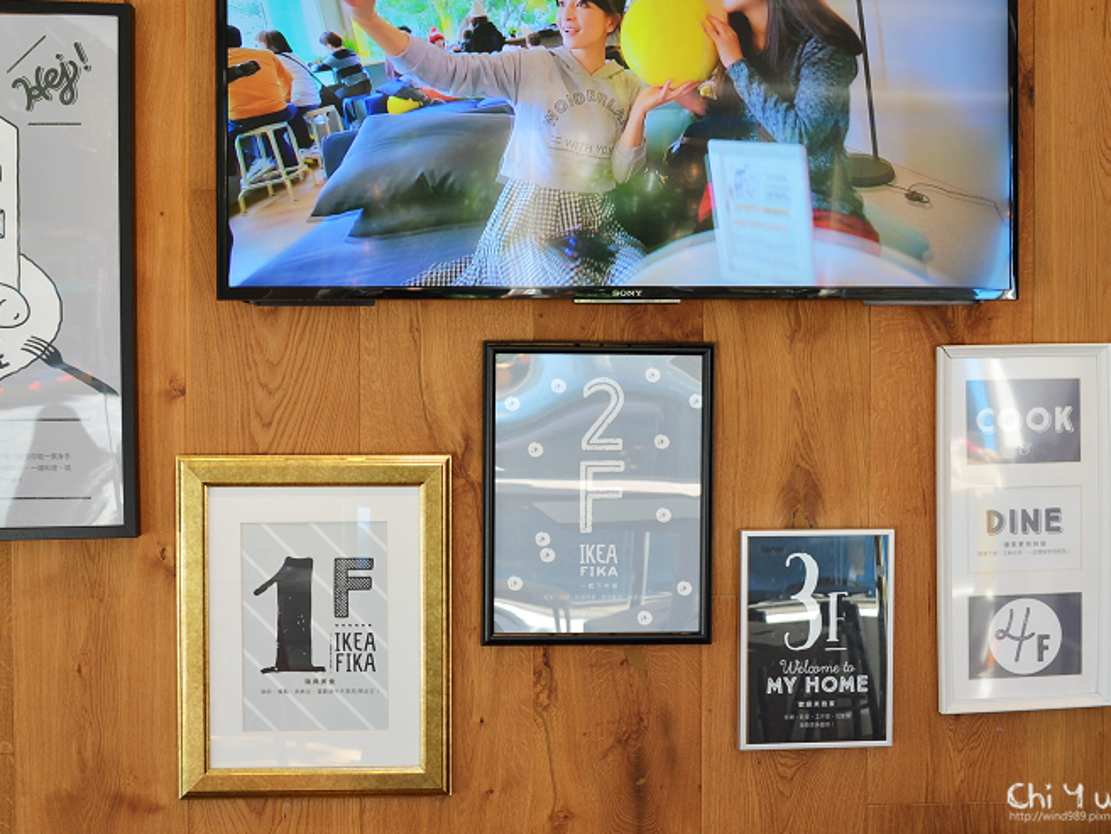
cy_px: 416
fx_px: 1477
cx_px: 533
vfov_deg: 31.5
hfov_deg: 41.2
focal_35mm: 46
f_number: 5
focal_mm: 28
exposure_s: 1/100
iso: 400
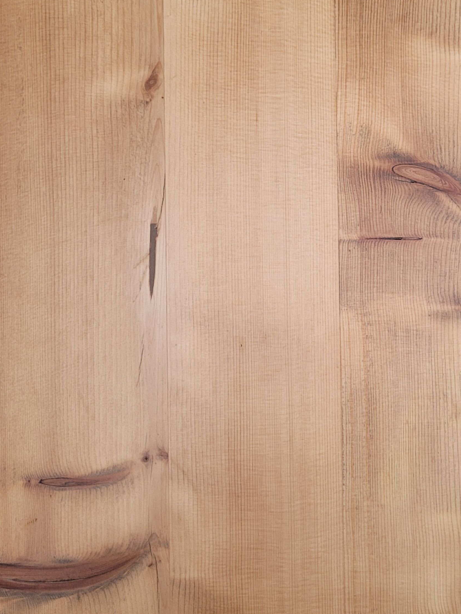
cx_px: 344
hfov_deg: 30.4
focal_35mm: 47
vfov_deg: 40.2
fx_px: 834
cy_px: 239
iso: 160
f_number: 1.8
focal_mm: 5.4
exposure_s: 1/100
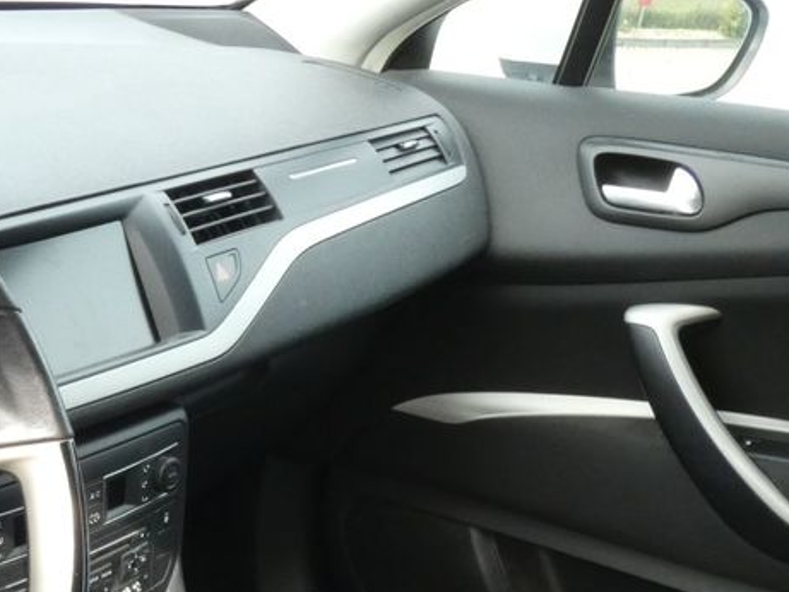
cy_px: 628
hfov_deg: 23.3
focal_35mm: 80
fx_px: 1824
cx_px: -9
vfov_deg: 17.9
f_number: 6.3
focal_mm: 6.5
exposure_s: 1/80
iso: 400
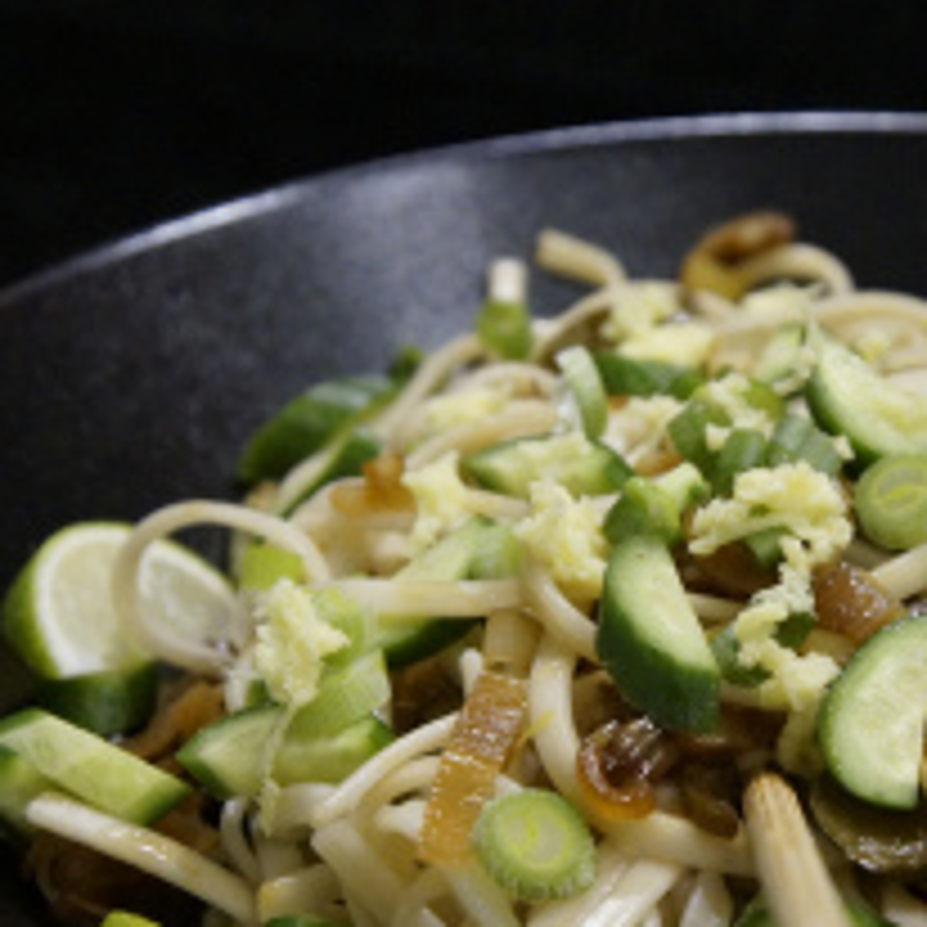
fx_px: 4182
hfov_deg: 12.6
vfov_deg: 12.6
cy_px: 682
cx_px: 785
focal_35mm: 138
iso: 3200
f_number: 4.5
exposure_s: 1/100
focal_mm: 45
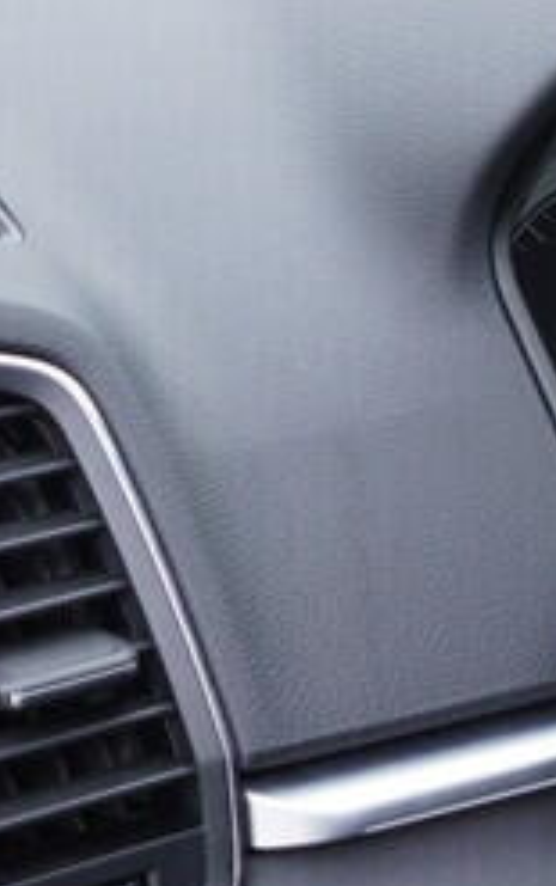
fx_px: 3674
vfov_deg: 13.7
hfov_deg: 7.9
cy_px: 586
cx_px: 1399
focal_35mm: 152
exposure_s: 1/40
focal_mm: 24
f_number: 2.8
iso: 160
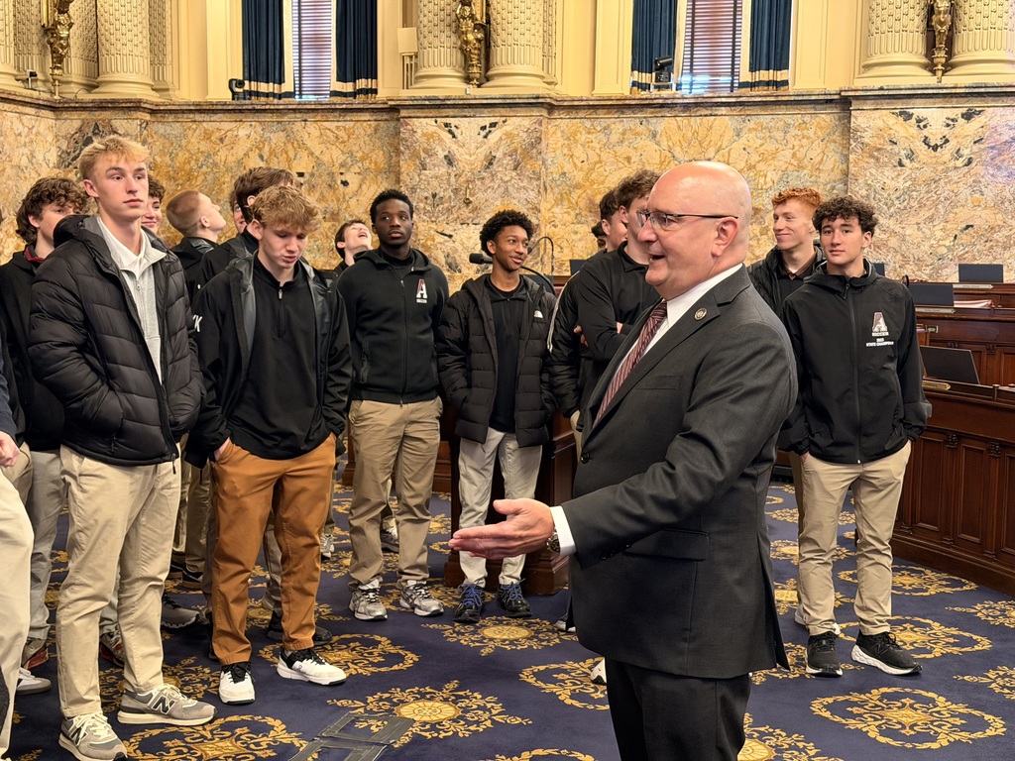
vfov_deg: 30.3
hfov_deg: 39.7
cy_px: 380
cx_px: 508
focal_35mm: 48
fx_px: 1407
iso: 400
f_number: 1.78
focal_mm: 6.76
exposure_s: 1/40
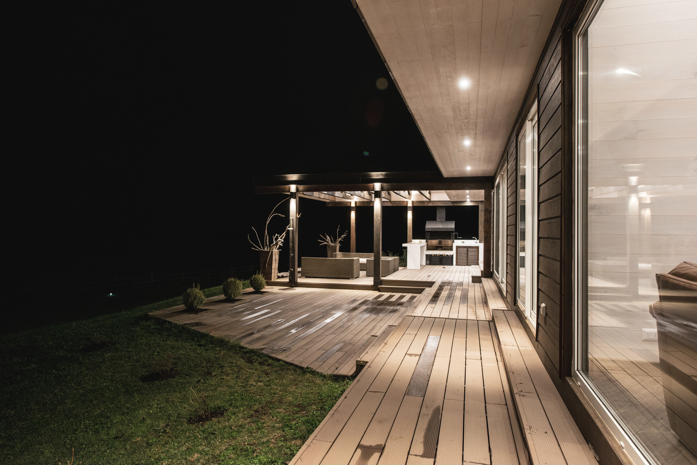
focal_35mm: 24
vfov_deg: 53.2
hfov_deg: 73.7
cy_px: 232
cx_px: 348
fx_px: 465
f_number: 5
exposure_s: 1/4
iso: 1250
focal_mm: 24
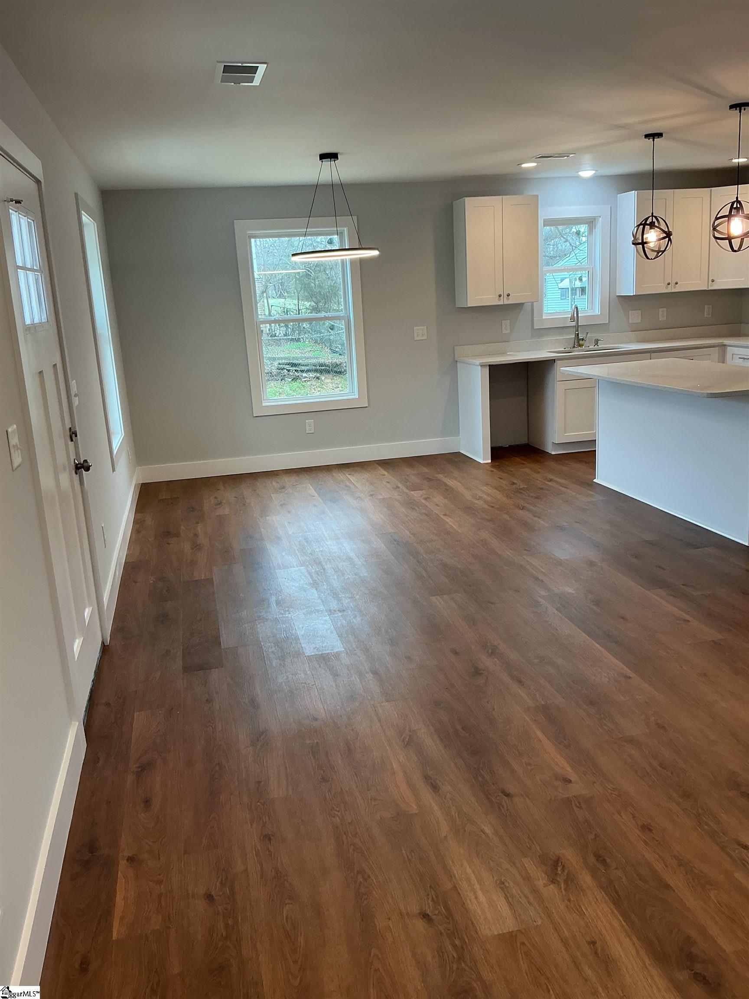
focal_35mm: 29
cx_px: 374
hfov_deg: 48.2
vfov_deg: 61.7
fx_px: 837
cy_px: 500
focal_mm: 3
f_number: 1.8
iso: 50
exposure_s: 1/60
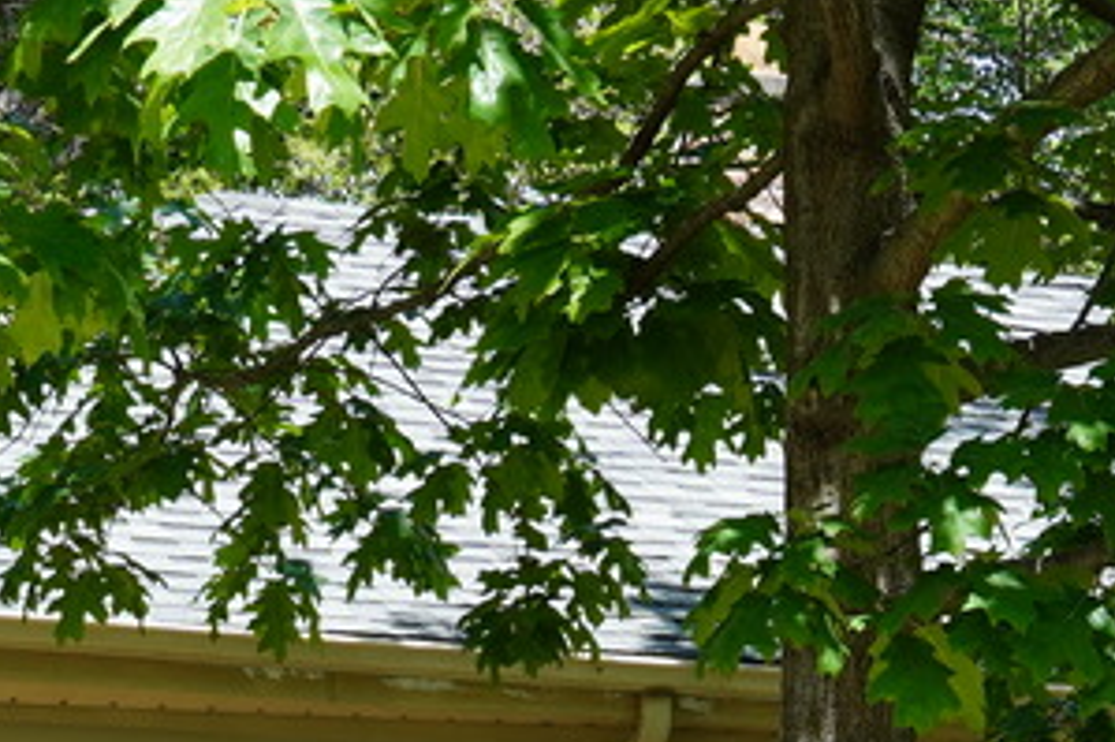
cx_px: 832
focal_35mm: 195
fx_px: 6036
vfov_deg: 6.9
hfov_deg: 10.5
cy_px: 1189
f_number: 7.1
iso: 100
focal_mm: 24
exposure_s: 1/100
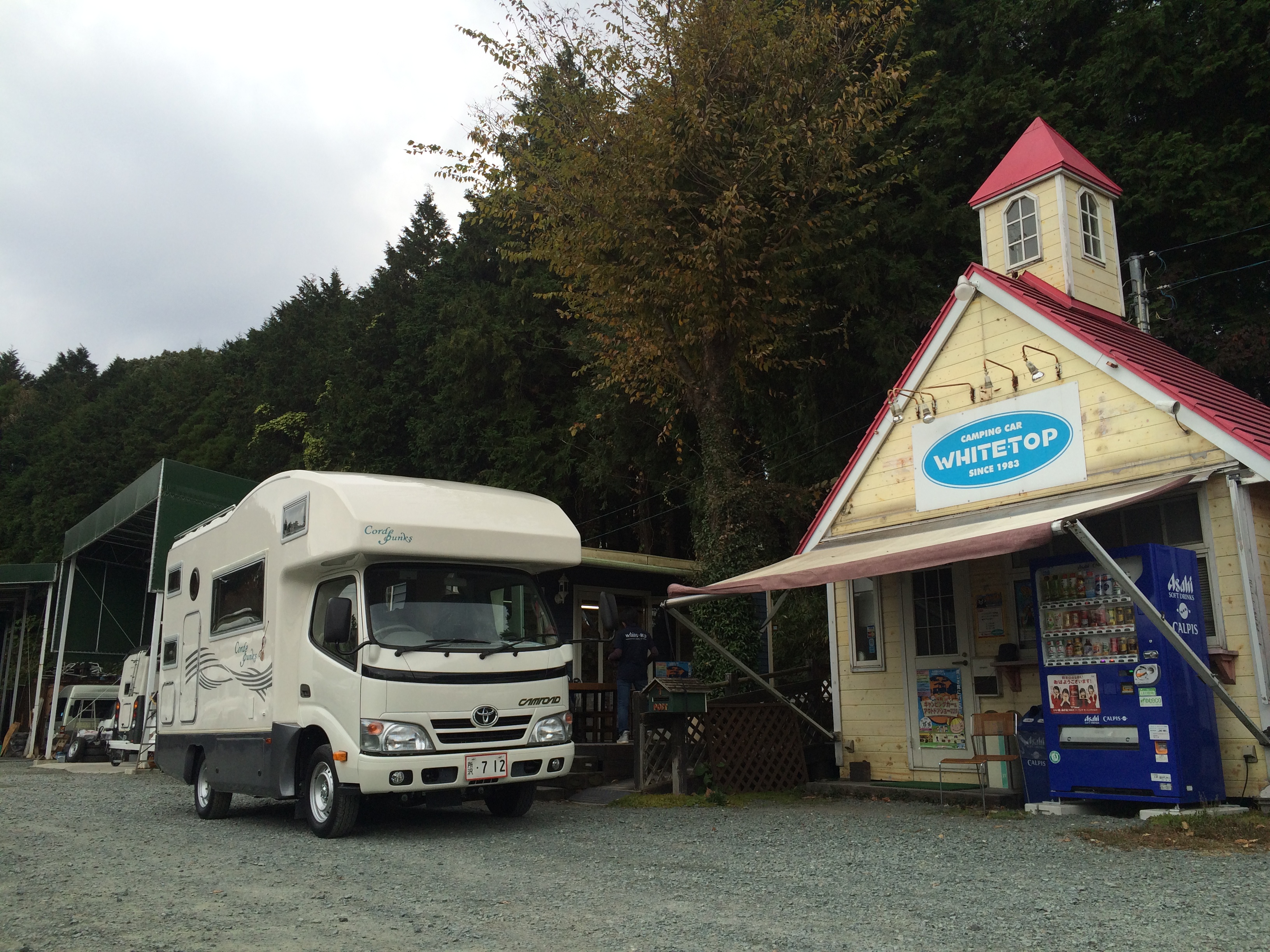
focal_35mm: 29
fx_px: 1064
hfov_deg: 61.7
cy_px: 476
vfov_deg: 48.2
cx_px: 635
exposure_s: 1/471
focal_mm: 4.15
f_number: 2.2
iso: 32
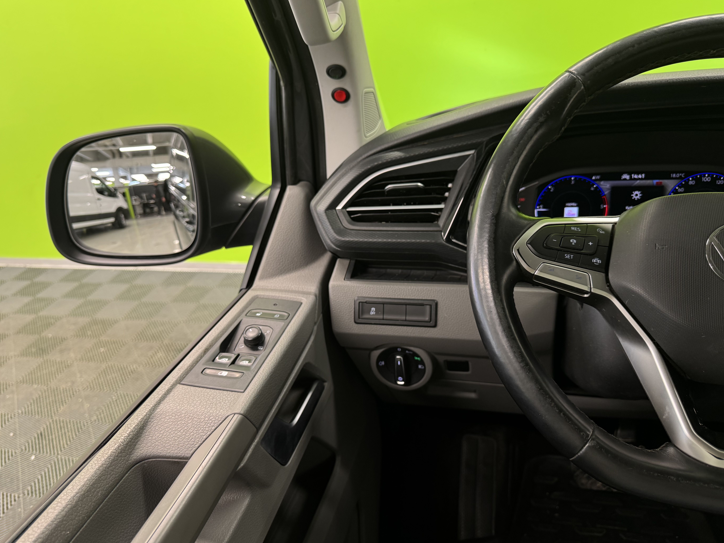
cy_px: 271
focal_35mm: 25
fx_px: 523
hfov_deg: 69.4
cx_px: 370
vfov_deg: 54.9
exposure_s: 1/50
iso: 250
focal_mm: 6.76
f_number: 1.78
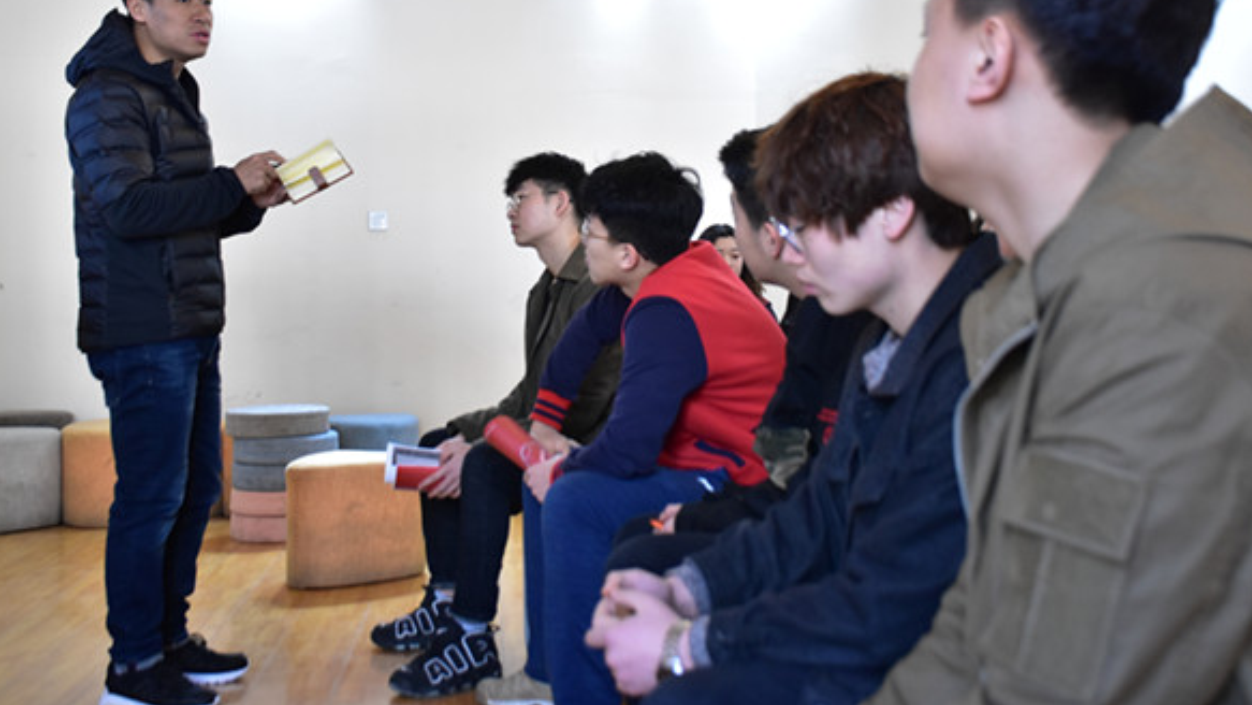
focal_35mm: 47
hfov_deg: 44.1
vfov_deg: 25.6
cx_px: 642
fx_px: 1546
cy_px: 254
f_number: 5
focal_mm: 27
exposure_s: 1/80
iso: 1600
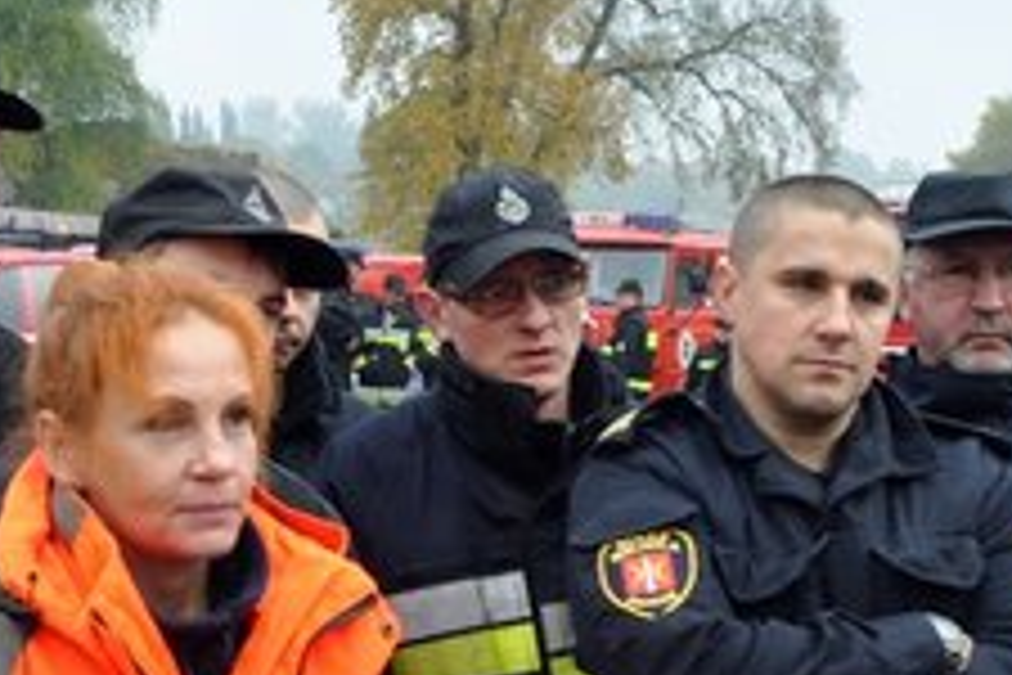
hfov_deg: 25.5
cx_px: 814
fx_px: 2192
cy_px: 626
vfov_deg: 17.2
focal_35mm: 78
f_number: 14
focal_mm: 18
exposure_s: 1/30
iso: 450
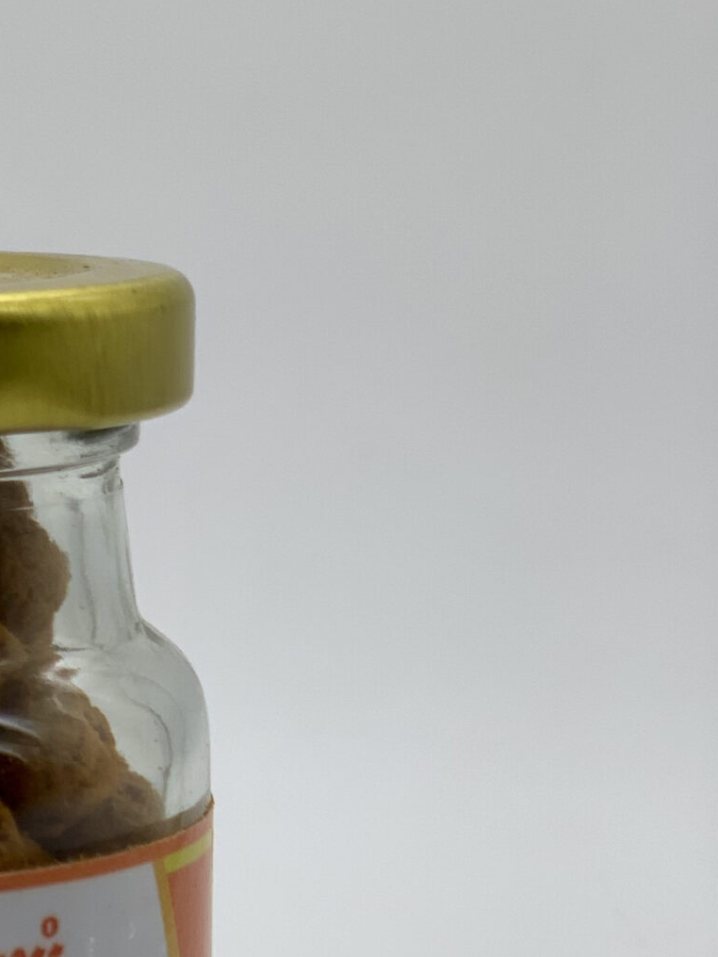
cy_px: 1127
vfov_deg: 14.6
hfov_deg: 11.1
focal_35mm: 131
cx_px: -185
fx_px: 3623
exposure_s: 1/121
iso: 16
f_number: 2.4
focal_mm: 6
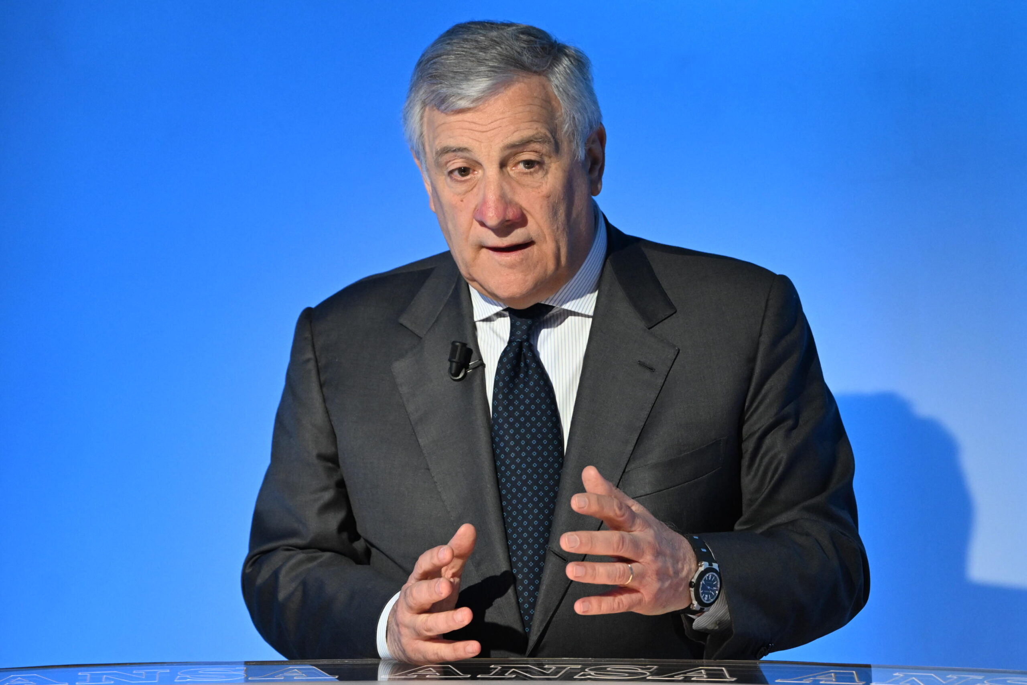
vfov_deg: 8.3
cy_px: 342
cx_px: 514
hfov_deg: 12.5
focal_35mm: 165
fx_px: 4707
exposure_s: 1/200
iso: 2000
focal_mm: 110
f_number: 4
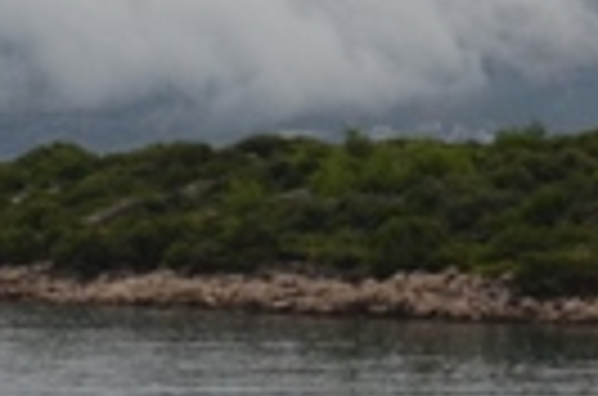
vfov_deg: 5.4
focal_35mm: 252
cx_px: 378
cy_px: -212
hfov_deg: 8.2
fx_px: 4176
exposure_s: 1/160
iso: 200
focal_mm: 28
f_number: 6.3
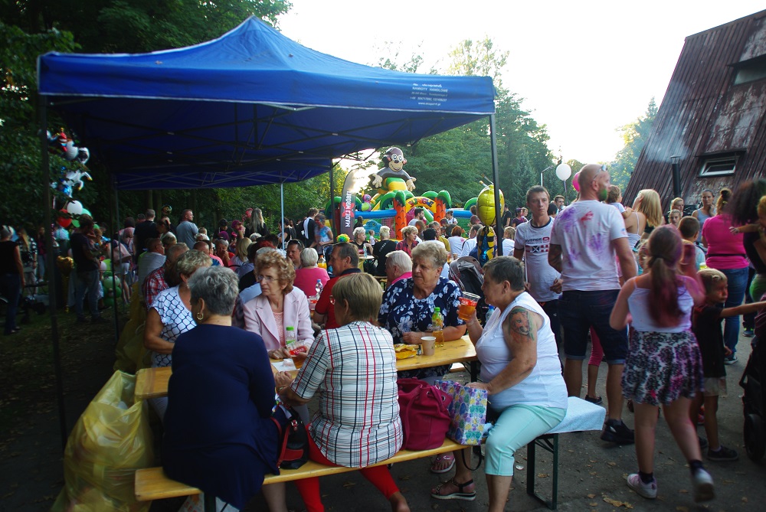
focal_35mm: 27
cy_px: 256
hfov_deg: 67.3
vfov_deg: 48.0
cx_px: 383
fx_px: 575
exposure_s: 1/45
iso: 100
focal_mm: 18
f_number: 5.6
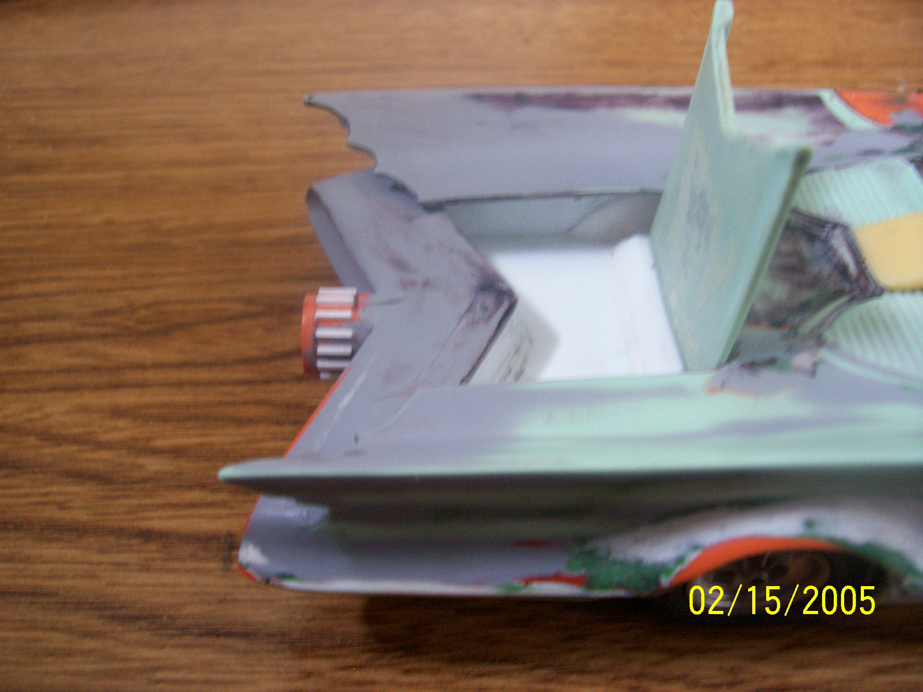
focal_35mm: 34
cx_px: 462
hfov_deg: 54.0
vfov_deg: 41.8
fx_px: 907
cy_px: 346
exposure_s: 1/8
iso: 160
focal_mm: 5.6
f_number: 2.7
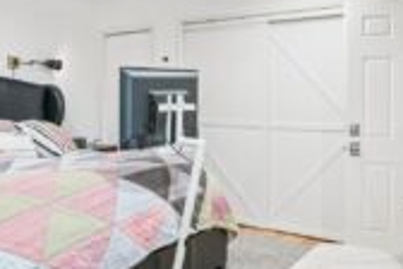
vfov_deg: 34.8
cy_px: 95
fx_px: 425
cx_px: 130
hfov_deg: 49.7
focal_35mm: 38
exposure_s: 1/8
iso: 400
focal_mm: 16
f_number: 8
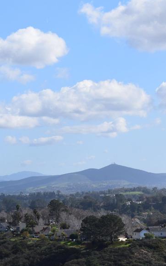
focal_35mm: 149
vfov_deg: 14.0
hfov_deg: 8.8
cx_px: 125
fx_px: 1078
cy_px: 148
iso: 320
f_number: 11
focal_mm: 55
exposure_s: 1/500
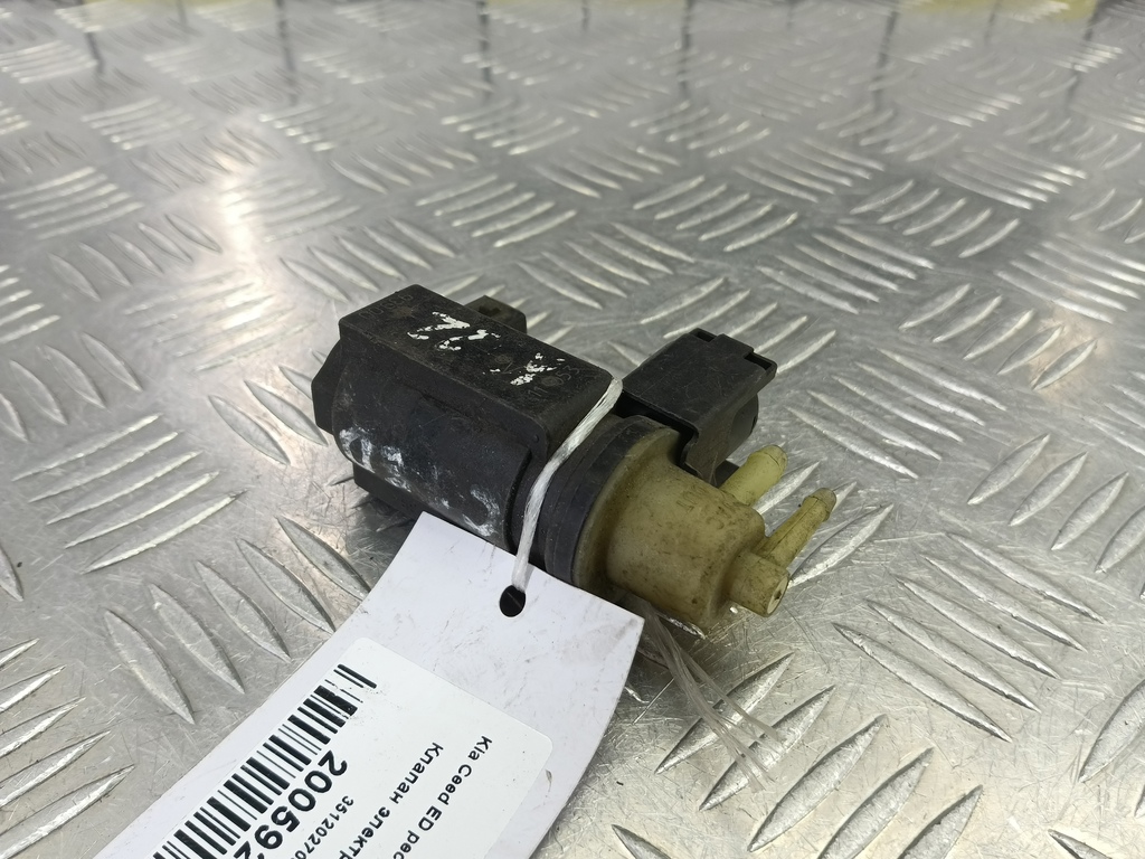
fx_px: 761
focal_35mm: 23
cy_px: 430
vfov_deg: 58.9
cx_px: 572
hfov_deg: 73.9
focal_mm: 4.11
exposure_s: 1/50
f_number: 1.6
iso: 130
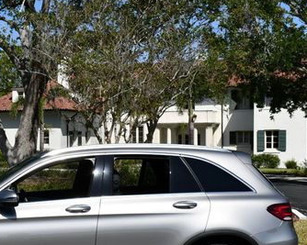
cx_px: 61
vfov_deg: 21.1
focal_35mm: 72
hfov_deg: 25.9
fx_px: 654
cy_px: 173
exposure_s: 1/400
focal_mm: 20
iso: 100
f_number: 10
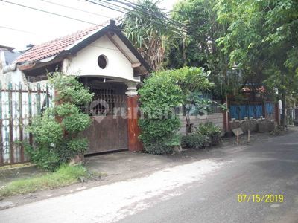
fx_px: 275
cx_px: 149
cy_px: 112
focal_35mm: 32
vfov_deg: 44.2
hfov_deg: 56.8
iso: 80
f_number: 2.9
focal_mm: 5.7
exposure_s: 1/250
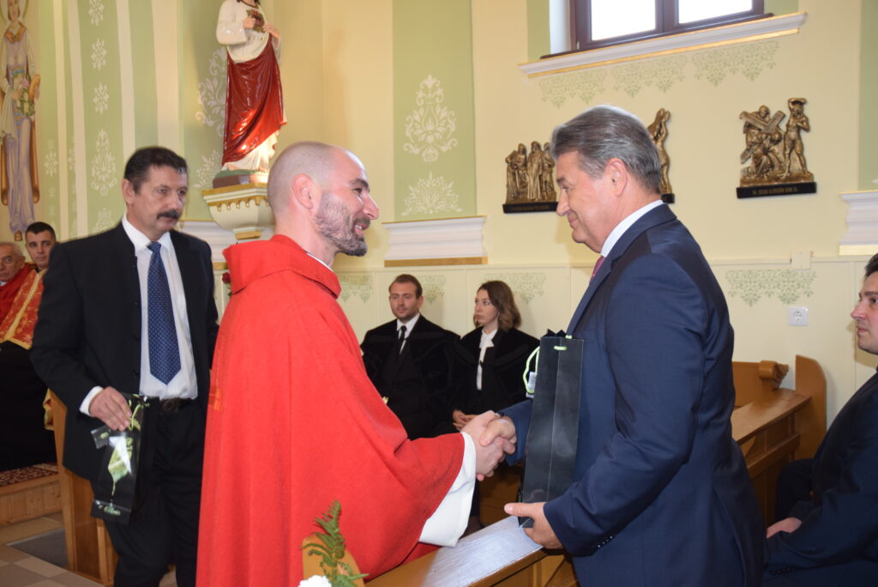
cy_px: 294
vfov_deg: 36.9
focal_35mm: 36
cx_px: 439
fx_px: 878
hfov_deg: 53.1
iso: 900
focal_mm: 24
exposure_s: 1/60
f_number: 3.8
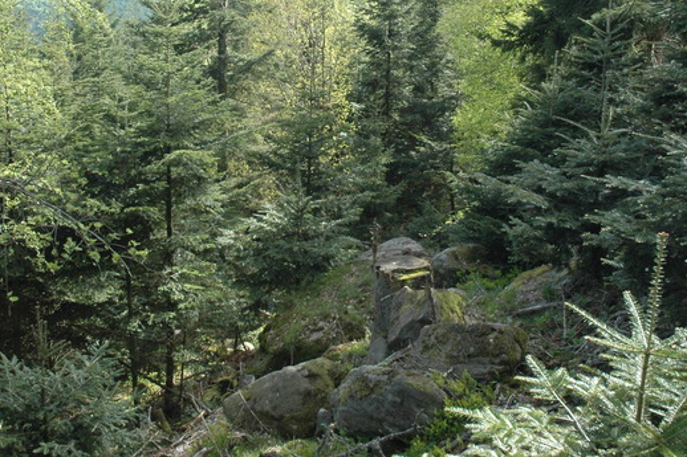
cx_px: 260
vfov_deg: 26.9
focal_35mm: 50
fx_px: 954
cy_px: 177
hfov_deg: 39.4
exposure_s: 1/320
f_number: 9
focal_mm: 24
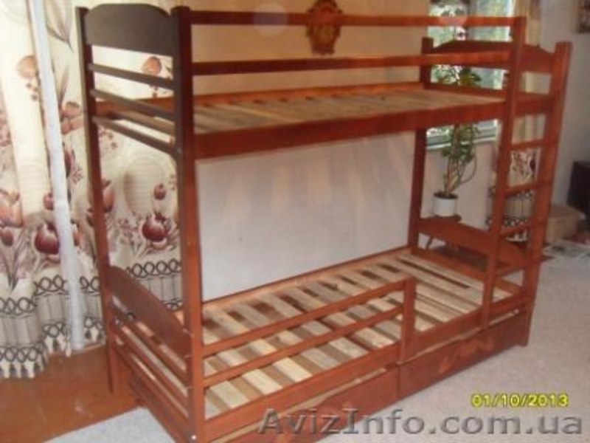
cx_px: 295
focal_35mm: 35
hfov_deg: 52.6
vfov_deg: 40.7
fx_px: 597
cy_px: 222
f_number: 3.5
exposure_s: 1/45
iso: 640
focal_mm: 6.3
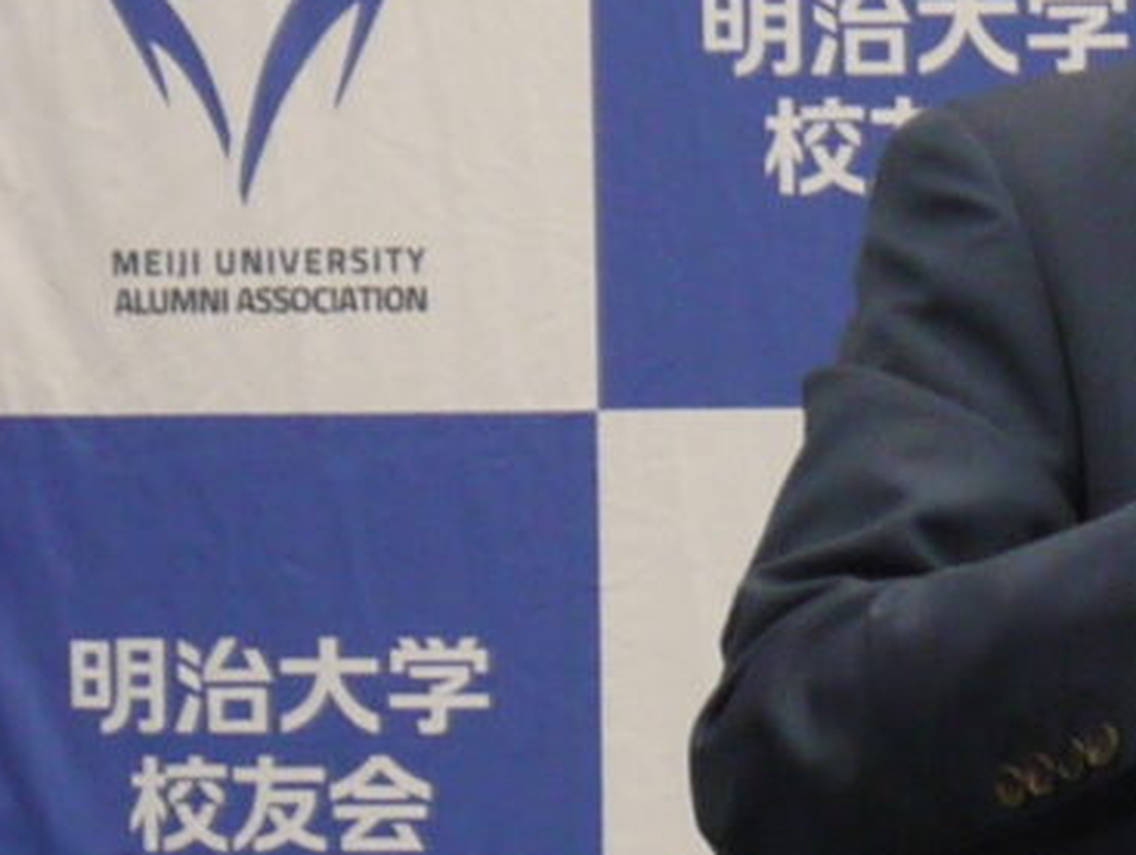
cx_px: 2346
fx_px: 7325
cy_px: 1248
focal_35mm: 223
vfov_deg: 6.6
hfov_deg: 8.4
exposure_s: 1/60
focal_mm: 16
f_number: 3.8
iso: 320
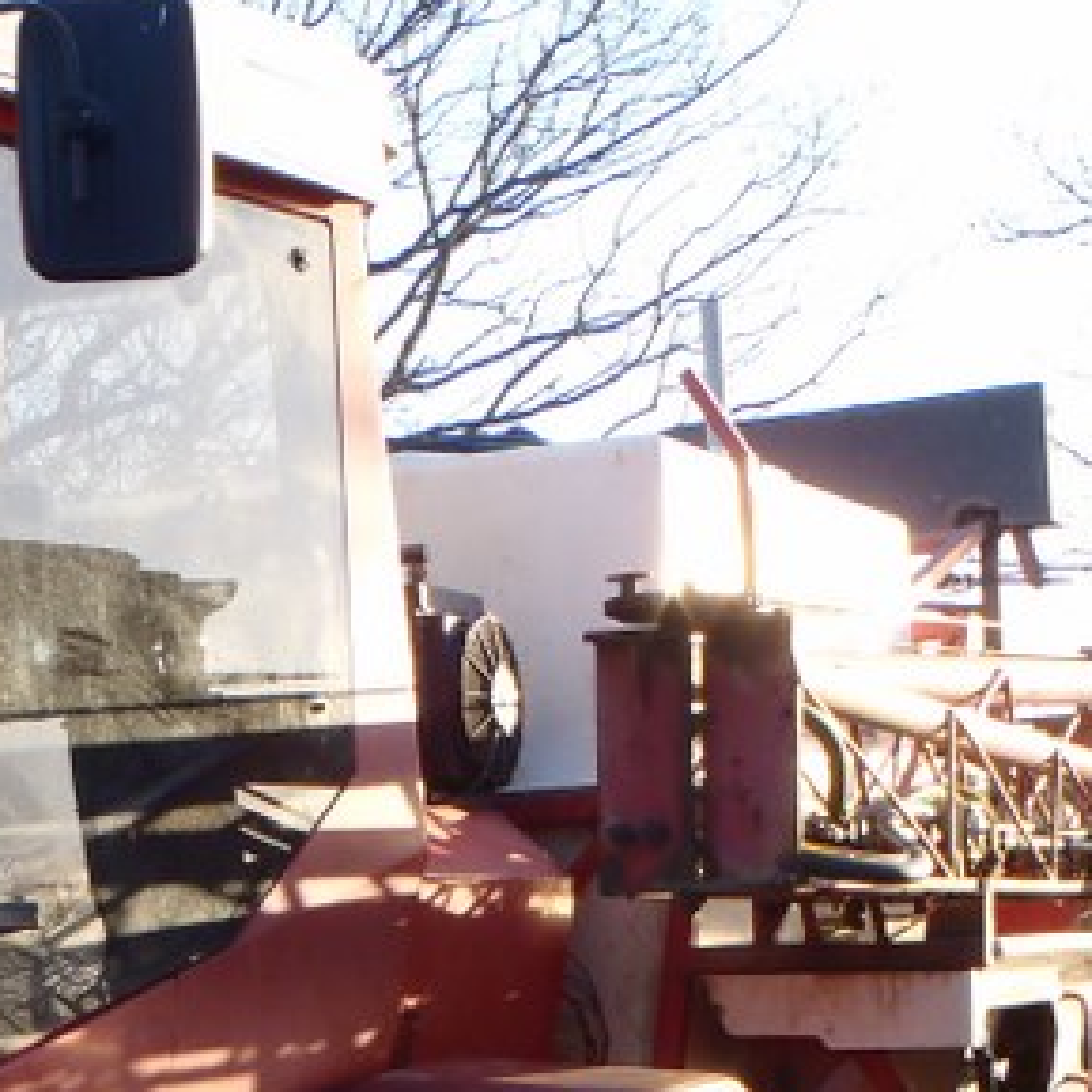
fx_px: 3141
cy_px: 1054
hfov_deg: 19.4
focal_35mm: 88
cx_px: 140
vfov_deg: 19.2
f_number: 4.1
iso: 80
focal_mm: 6.53
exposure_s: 1/80
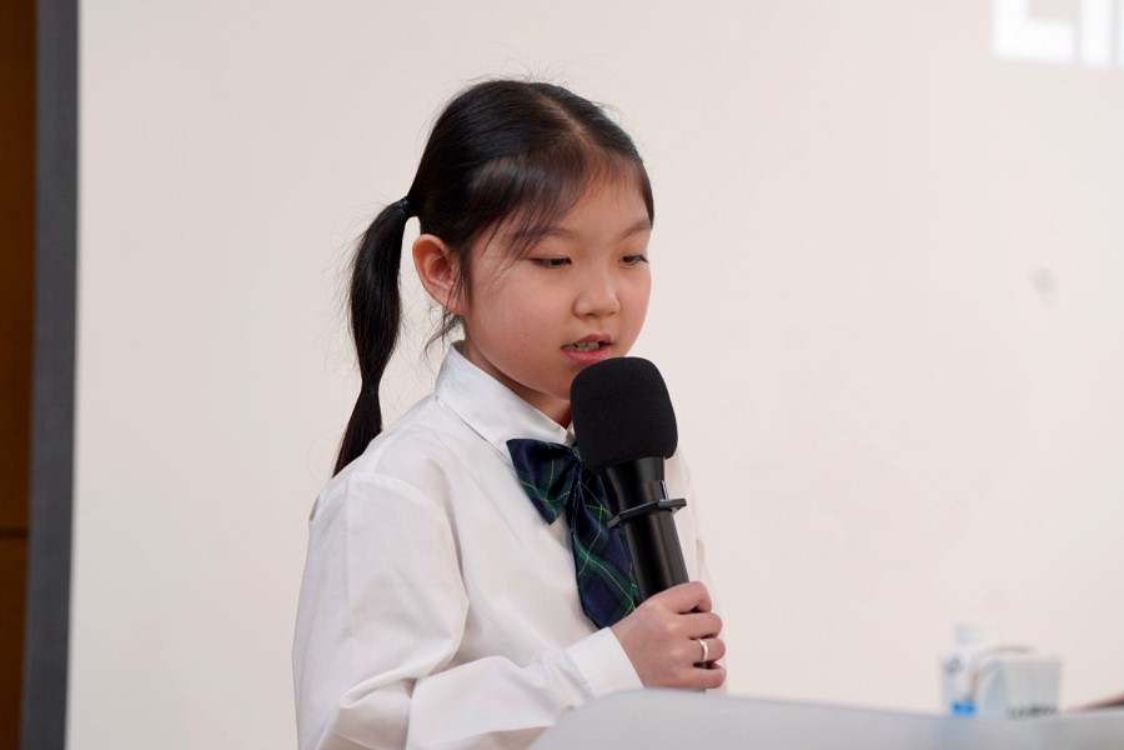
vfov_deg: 10.3
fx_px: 4152
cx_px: 562
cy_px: 375
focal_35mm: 133
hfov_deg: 15.4
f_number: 4
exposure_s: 1/160
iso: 1000
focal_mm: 133
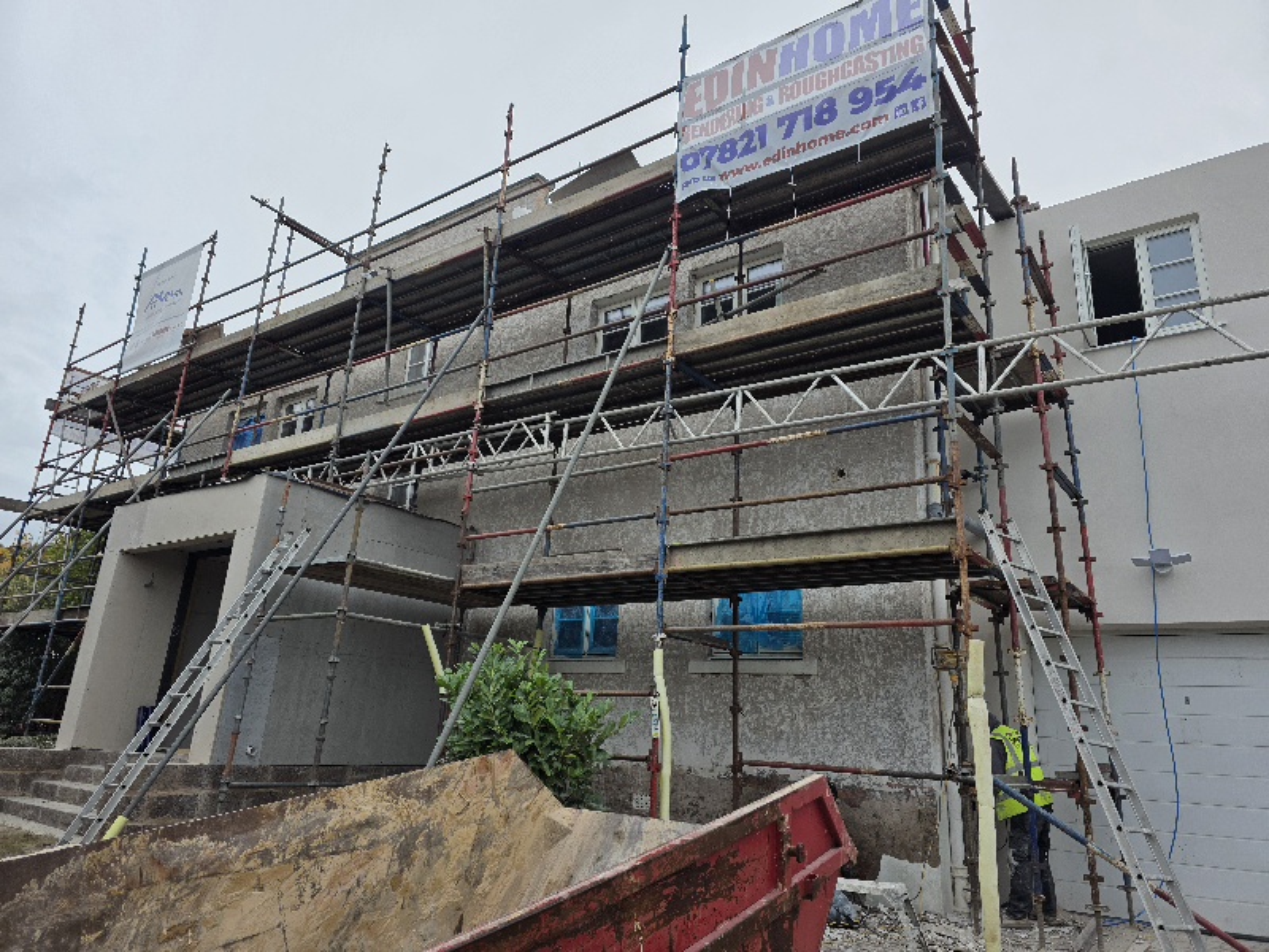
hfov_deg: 73.9
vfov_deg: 58.9
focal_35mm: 23
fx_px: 843
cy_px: 476
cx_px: 634
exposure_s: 1/1667
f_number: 1.7
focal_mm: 6.3
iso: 80
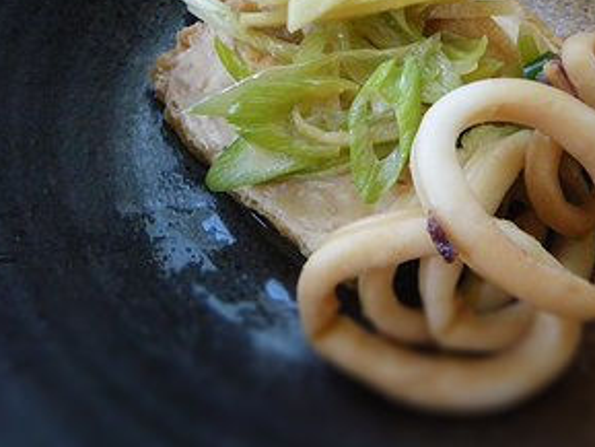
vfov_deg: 30.7
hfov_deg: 40.3
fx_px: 808
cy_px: 148
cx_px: 338
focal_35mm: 47
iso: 800
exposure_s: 1/40
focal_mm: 6.1
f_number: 3.8
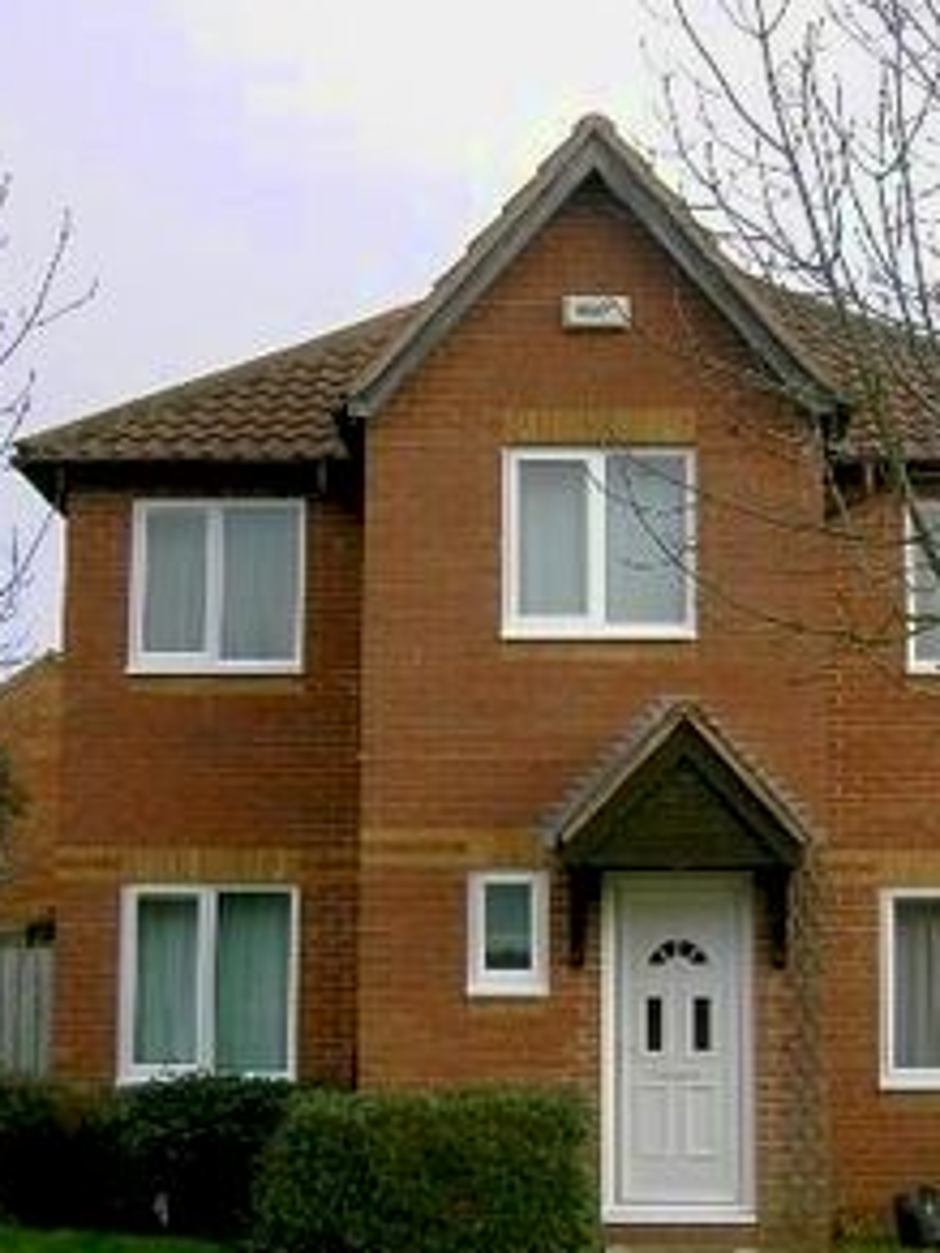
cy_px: 762
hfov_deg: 23.2
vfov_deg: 30.6
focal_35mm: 63
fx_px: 2281
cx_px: 584
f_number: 5.6
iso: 100
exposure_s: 1/160
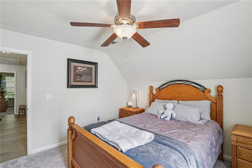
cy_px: 84
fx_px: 112
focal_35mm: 16
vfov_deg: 73.7
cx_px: 126
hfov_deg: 96.8
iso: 400
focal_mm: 16
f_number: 8
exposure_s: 1/15
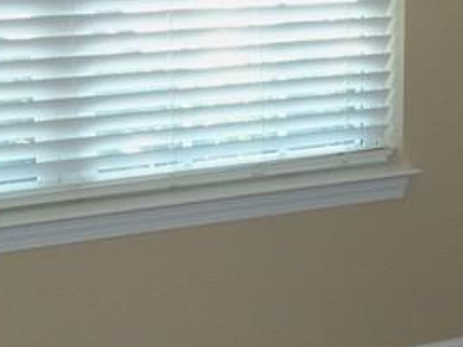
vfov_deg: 13.6
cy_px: 191
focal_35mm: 109
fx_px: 1458
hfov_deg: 17.6
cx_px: 466
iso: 100
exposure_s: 1/30
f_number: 3.4
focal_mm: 5.2
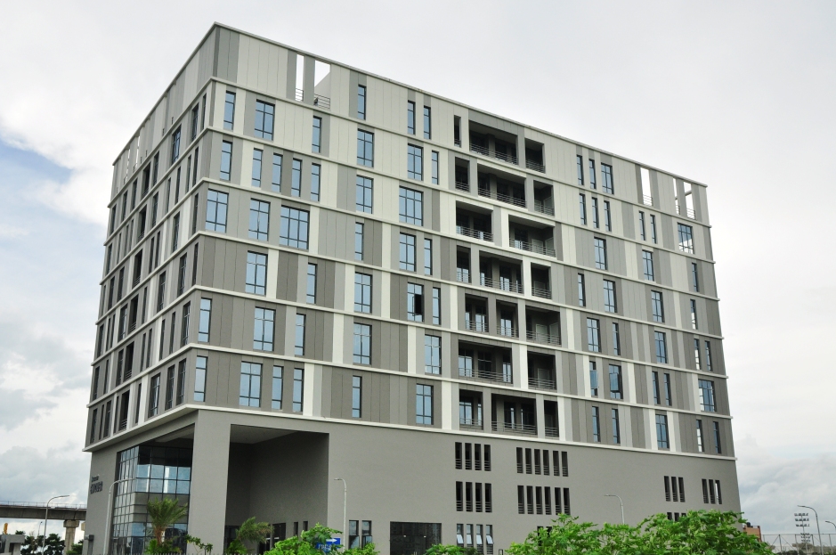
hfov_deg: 53.1
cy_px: 299
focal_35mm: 36
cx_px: 383
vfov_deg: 36.7
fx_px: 835
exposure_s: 1/2000
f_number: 6.3
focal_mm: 22
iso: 640
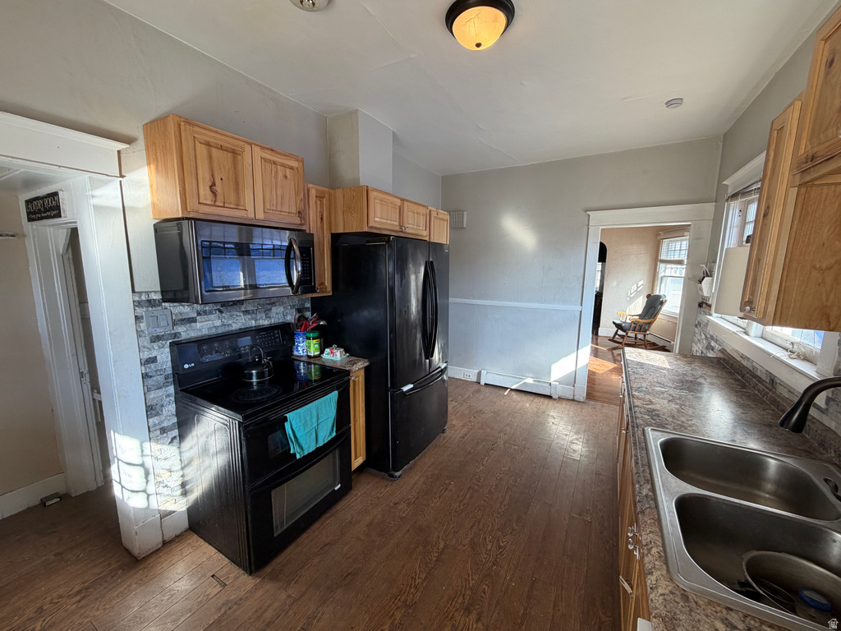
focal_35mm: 14
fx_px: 340
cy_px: 316
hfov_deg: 102.1
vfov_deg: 85.7
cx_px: 420
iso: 125
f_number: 2.2
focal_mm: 2.22
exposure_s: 1/120
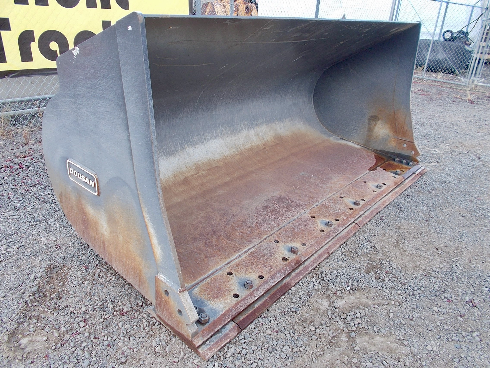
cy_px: 184
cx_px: 245
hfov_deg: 67.3
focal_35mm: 26
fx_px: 368
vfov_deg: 53.1
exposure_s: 1/60
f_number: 3.2
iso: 80
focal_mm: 4.6
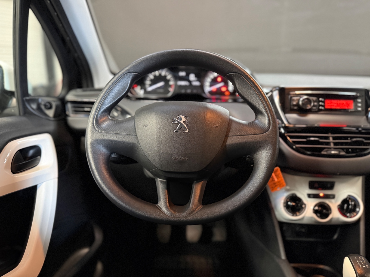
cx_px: 185
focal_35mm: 24
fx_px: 257
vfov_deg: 56.8
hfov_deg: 71.6
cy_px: 138
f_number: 1.78
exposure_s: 1/33
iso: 800
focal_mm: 6.76
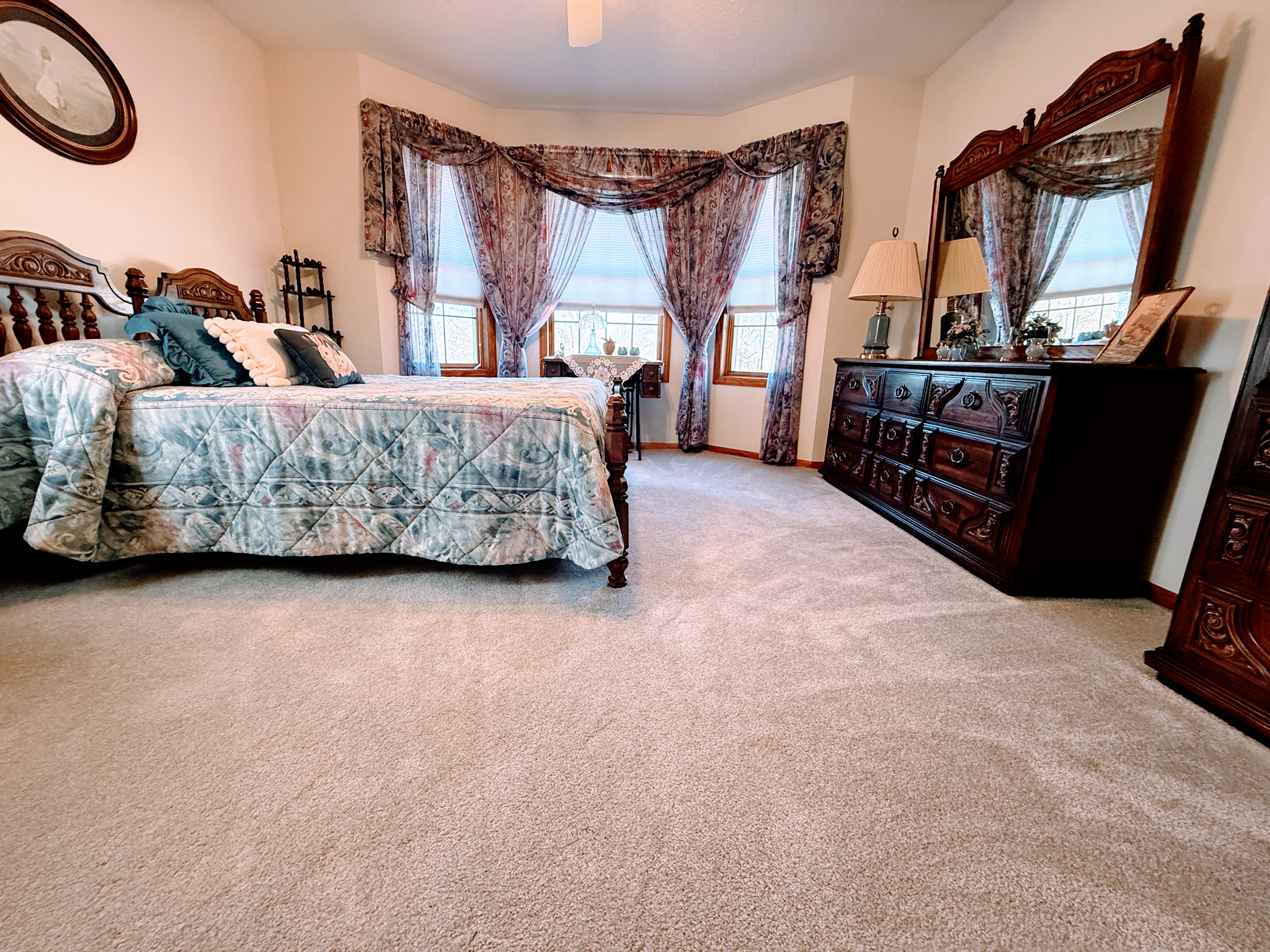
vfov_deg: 85.7
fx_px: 514
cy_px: 476
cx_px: 635
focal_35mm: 14
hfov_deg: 102.1
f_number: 2.2
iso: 500
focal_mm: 2.22
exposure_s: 1/120
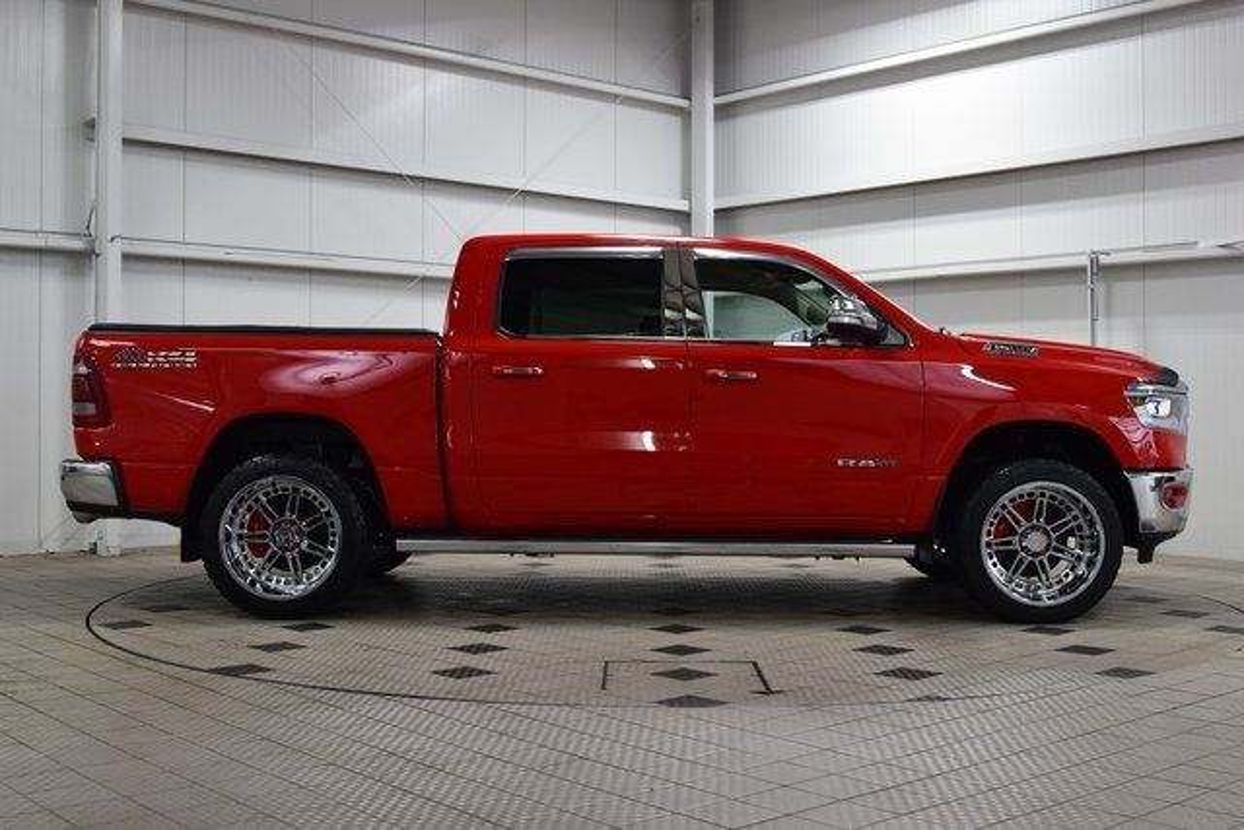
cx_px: 622
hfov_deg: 46.4
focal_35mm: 42
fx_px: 1452
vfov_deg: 31.9
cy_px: 415
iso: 1600
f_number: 8
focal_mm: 28
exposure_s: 1/60
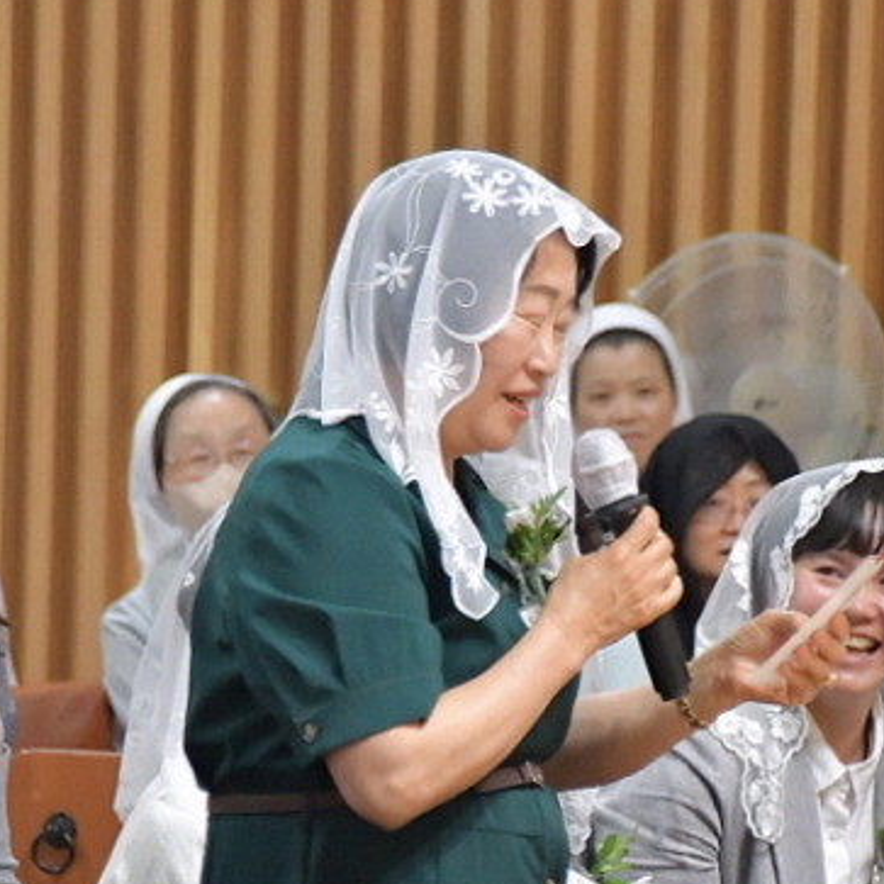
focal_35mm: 443
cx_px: 522
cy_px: 510
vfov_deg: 4.0
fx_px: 12799
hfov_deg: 4.0
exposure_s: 1/250
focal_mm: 155
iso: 7200
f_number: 6
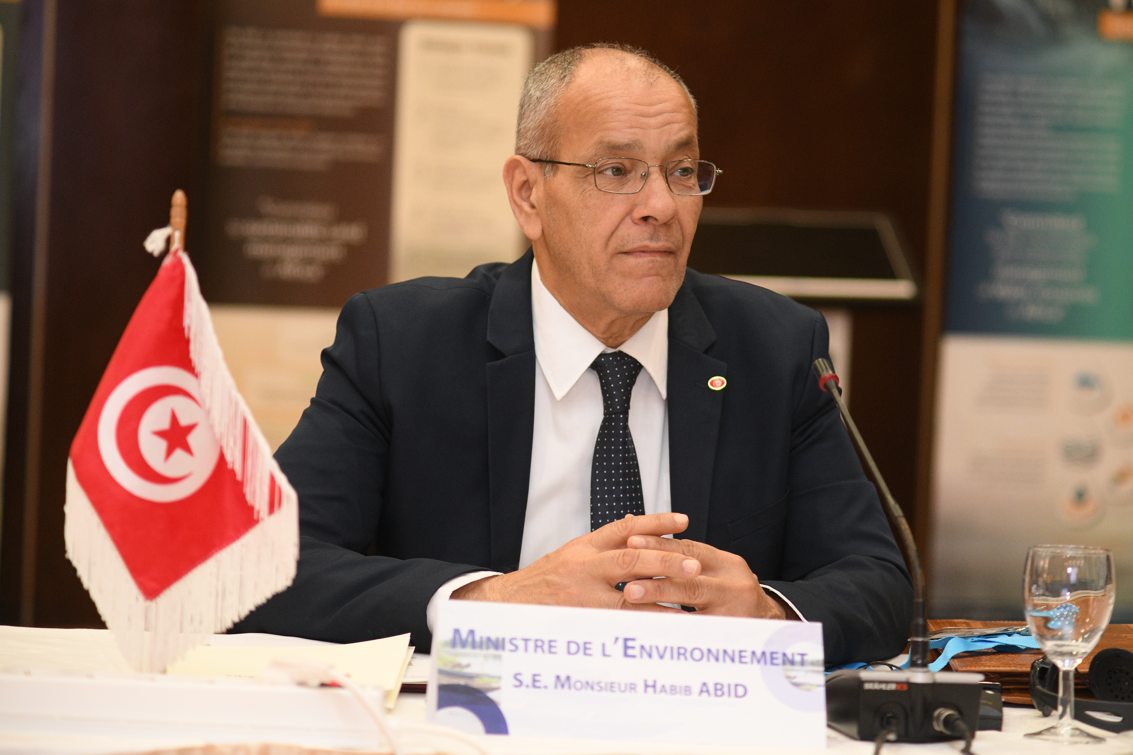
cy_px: 360
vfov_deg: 12.3
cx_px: 612
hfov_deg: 18.4
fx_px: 3493
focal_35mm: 111
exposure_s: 1/160
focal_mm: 102
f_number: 4
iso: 2500
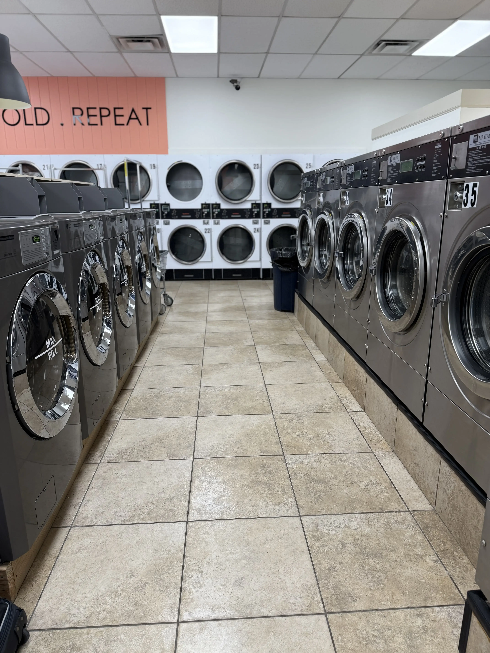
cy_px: 326
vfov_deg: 71.6
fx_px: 453
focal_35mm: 24
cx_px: 245
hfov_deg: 56.8
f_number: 1.78
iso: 100
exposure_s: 1/120
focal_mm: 6.76
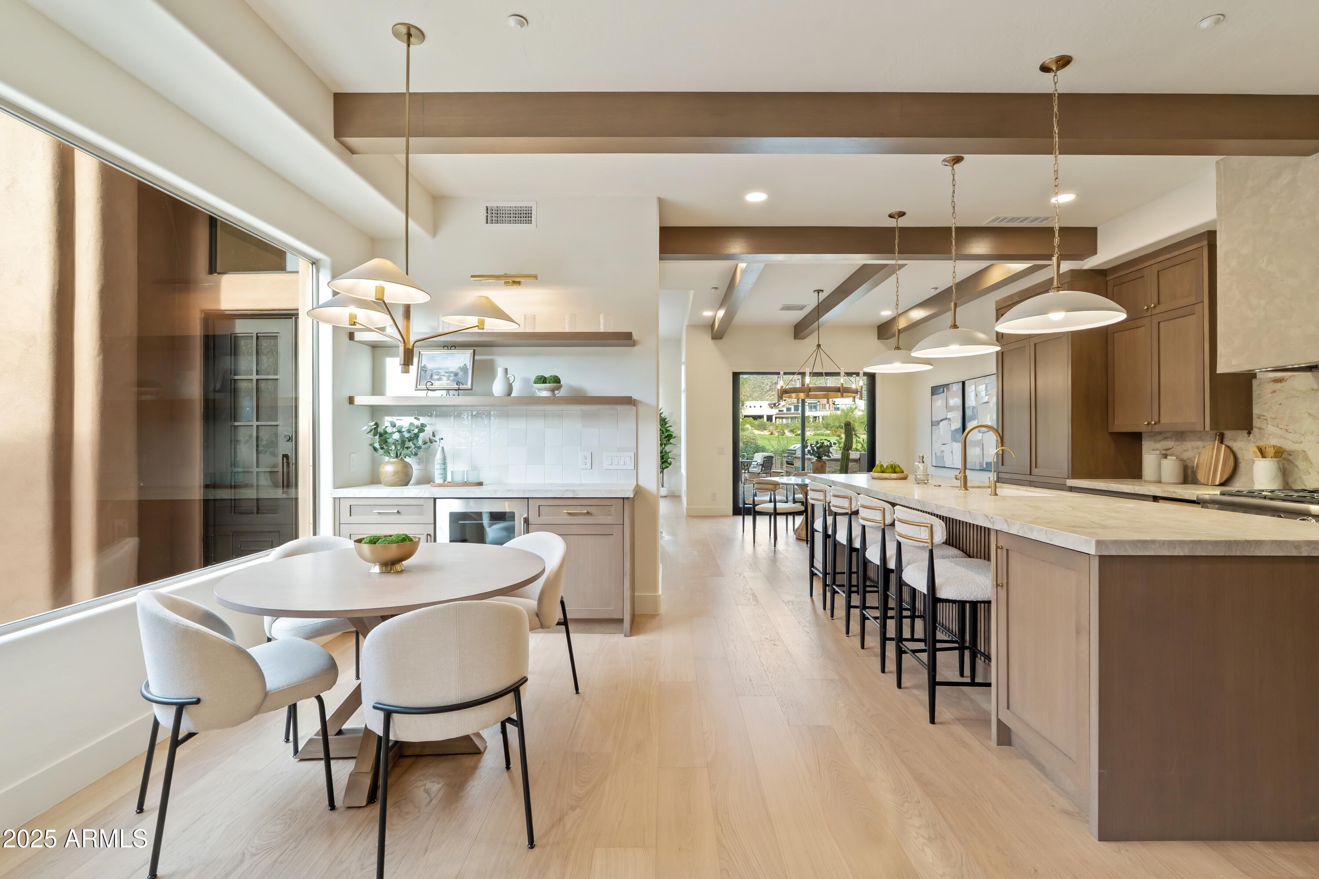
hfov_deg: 96.7
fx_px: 586
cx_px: 660
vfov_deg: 73.7
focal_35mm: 16
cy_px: 440
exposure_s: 1/20
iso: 800
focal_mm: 16
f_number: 8
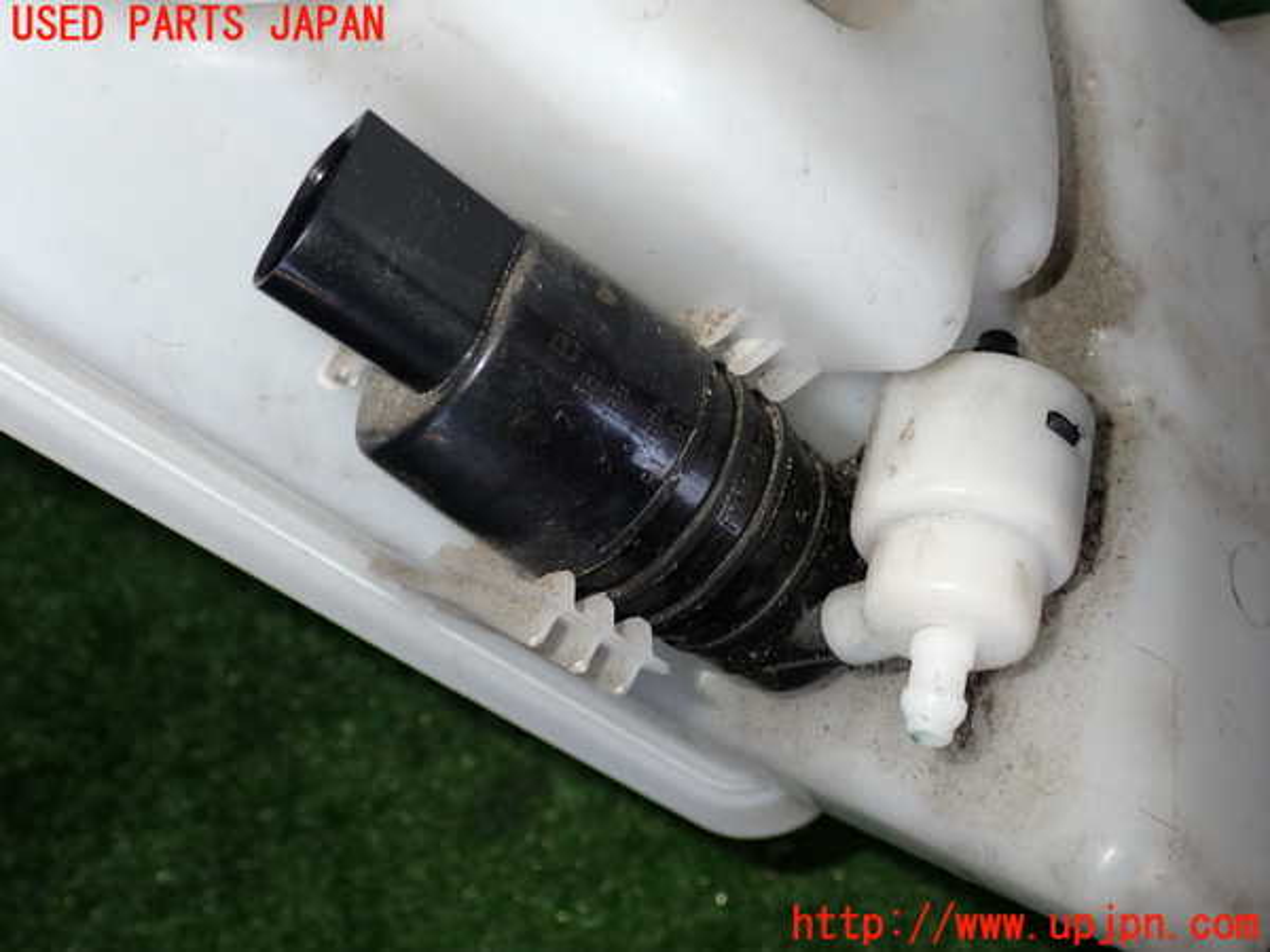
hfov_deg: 49.0
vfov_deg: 37.7
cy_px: 476
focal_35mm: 38
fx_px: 1394
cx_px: 635
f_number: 8
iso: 200
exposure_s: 1/40
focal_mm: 6.83
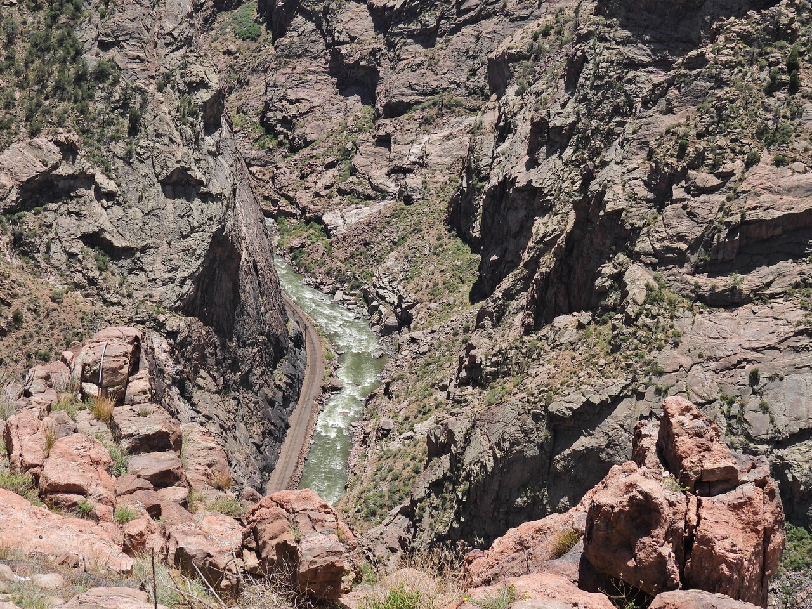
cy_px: 304
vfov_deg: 21.0
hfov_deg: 27.8
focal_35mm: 70
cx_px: 406
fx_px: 1642
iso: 100
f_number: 3.5
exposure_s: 1/1250
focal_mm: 12.5
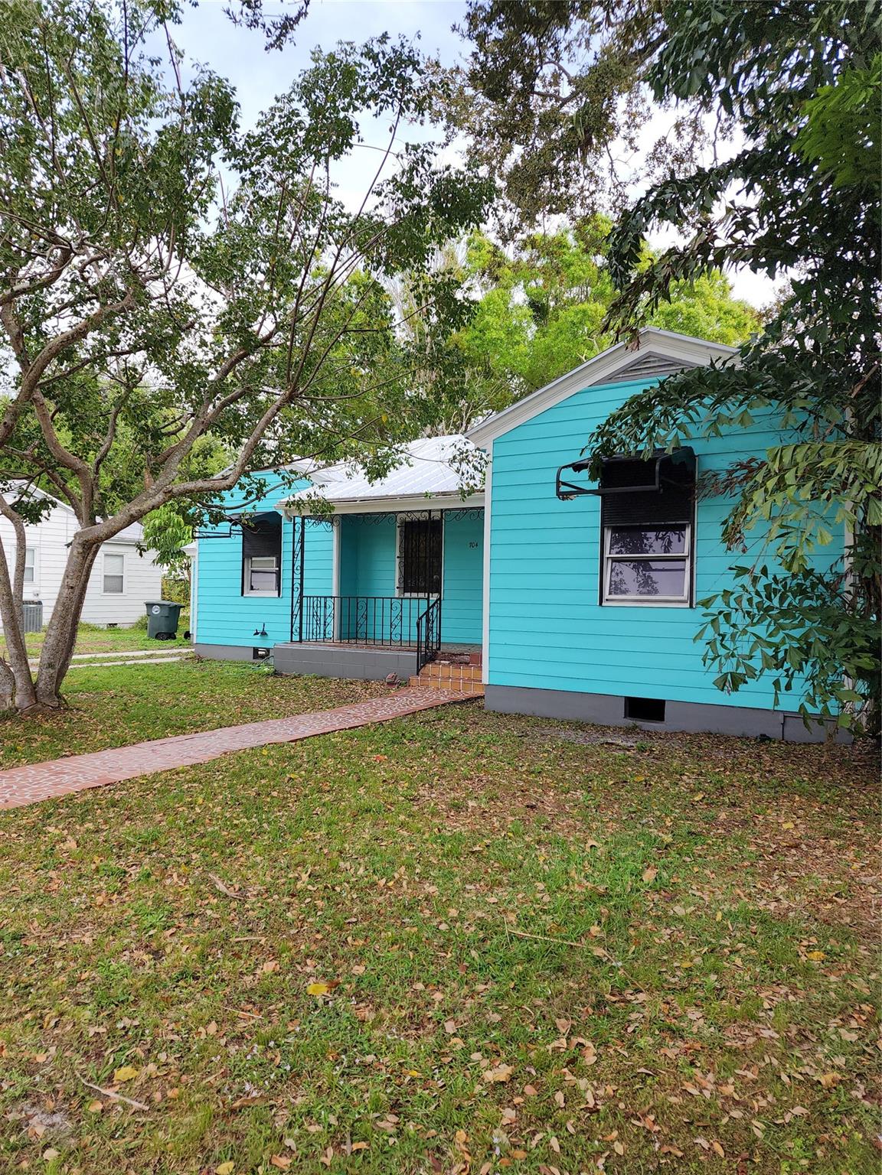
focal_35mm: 23
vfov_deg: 73.9
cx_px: 441
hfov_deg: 58.9
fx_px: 781
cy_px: 588
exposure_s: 1/456
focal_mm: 6.4
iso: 12
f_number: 1.8
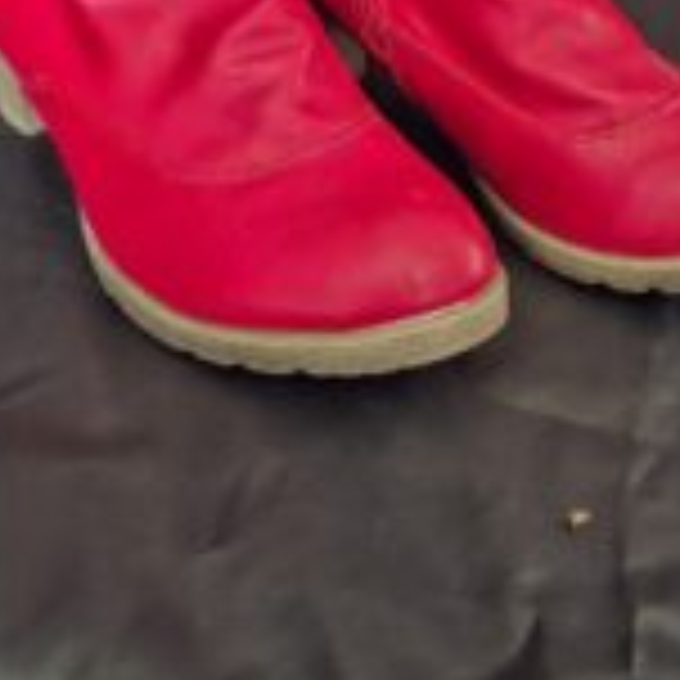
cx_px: 351
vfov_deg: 28.8
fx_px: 1200
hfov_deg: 31.6
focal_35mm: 54
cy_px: -59
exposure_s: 1/8
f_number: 1.8
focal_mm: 5.54
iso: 1600
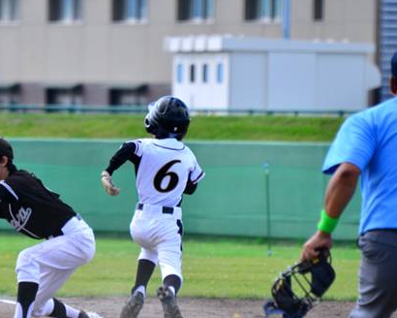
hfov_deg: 2.4
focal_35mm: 823
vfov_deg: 1.9
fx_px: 9670
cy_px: 158
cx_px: 50
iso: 500
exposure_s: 1/1250
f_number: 5.6
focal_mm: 300
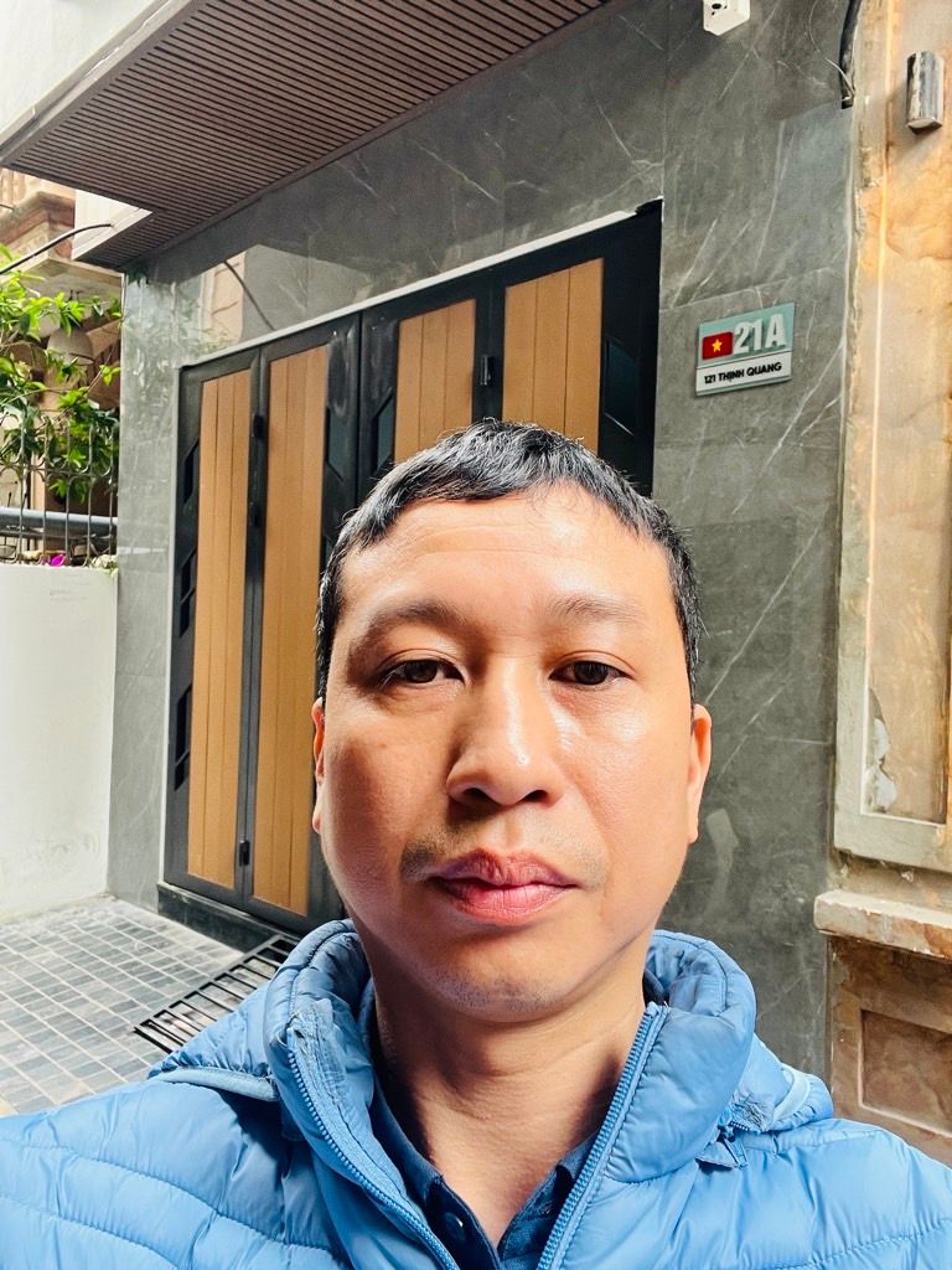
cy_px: 635
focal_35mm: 30
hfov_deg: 46.8
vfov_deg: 60.0
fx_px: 1100
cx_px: 476
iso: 100
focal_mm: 2.71
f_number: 2.2
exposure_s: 1/60
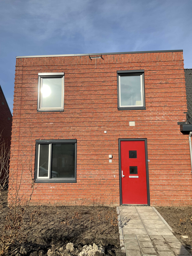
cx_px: 96
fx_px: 214
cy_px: 128
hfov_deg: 48.2
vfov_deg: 61.7
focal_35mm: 29
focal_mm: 3
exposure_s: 1/1377
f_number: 1.8
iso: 16
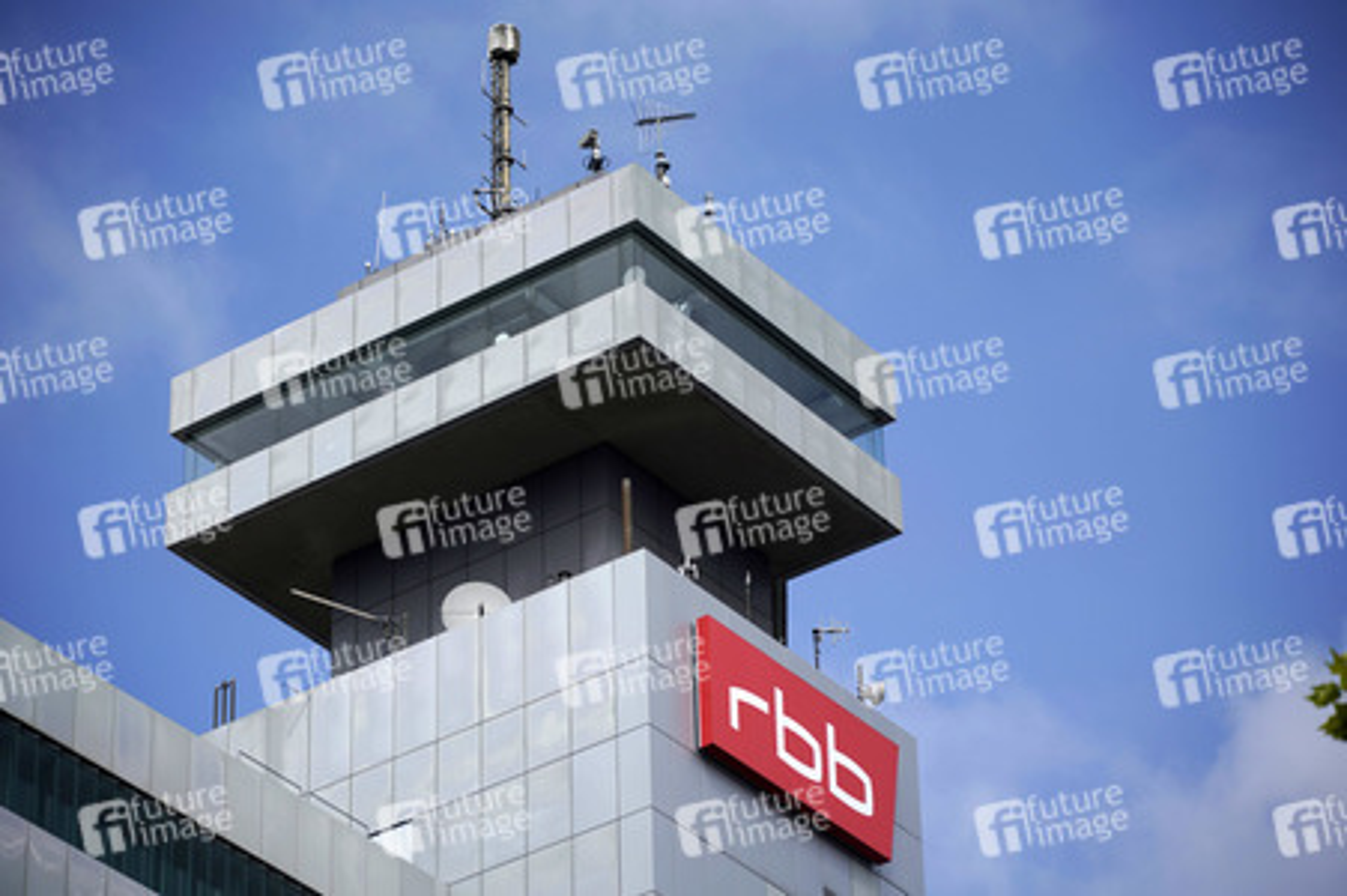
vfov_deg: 10.8
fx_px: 4748
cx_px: 674
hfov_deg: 16.1
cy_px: 448
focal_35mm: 127
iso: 160
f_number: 5
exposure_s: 1/2000
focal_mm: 127
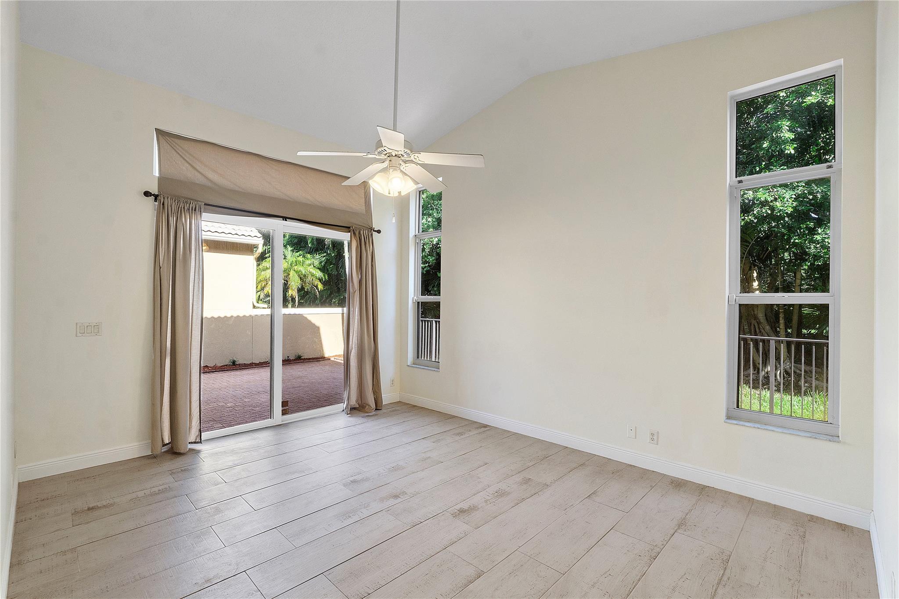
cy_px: 300
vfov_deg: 72.0
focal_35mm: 16
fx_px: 412
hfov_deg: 95.0
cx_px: 450
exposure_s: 1/15
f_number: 11
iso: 160
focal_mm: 11
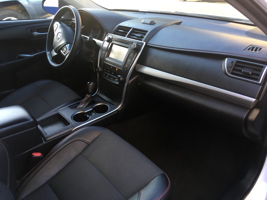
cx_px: 134
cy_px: 100
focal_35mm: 29
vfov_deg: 48.2
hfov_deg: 61.7
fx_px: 224
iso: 25
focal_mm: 4.15
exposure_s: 1/30
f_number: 2.2
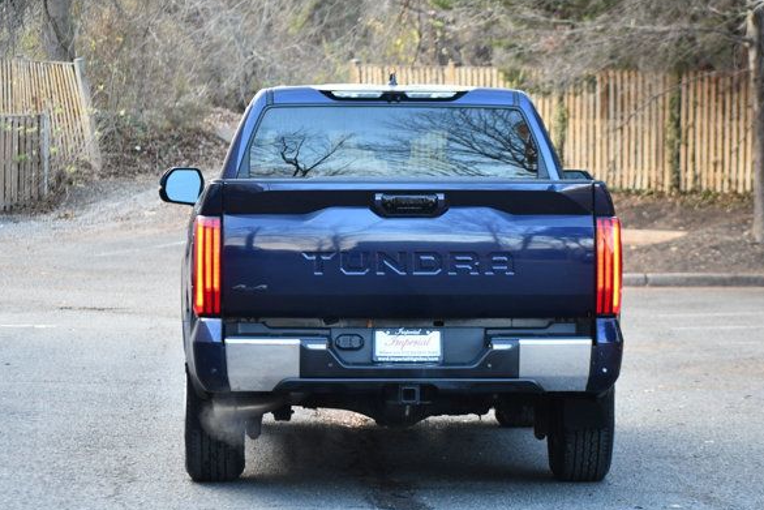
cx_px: 387
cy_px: 251
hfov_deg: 14.5
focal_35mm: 141
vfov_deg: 9.7
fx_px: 2993
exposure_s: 1/160
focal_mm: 86
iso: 800
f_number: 4.8
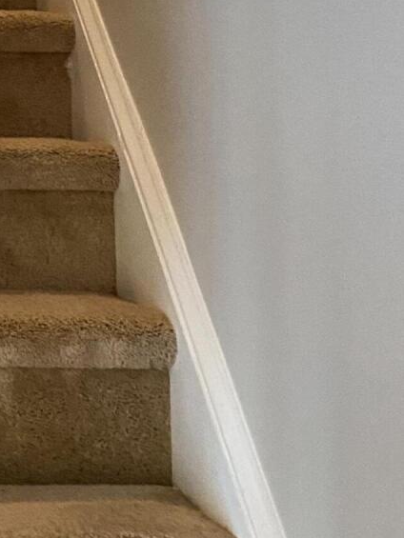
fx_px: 1431
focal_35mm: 92
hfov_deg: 14.3
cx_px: -310
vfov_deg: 20.5
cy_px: -17
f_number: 1.8
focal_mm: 4.25
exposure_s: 1/60
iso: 500
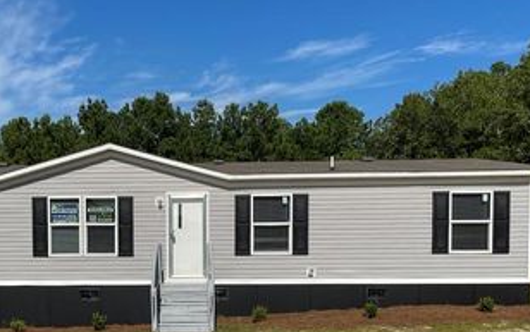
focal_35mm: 43
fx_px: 622
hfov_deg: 45.5
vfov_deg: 29.3
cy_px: 261
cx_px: 179
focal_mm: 5.1
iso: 50
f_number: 1.6
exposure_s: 1/7937
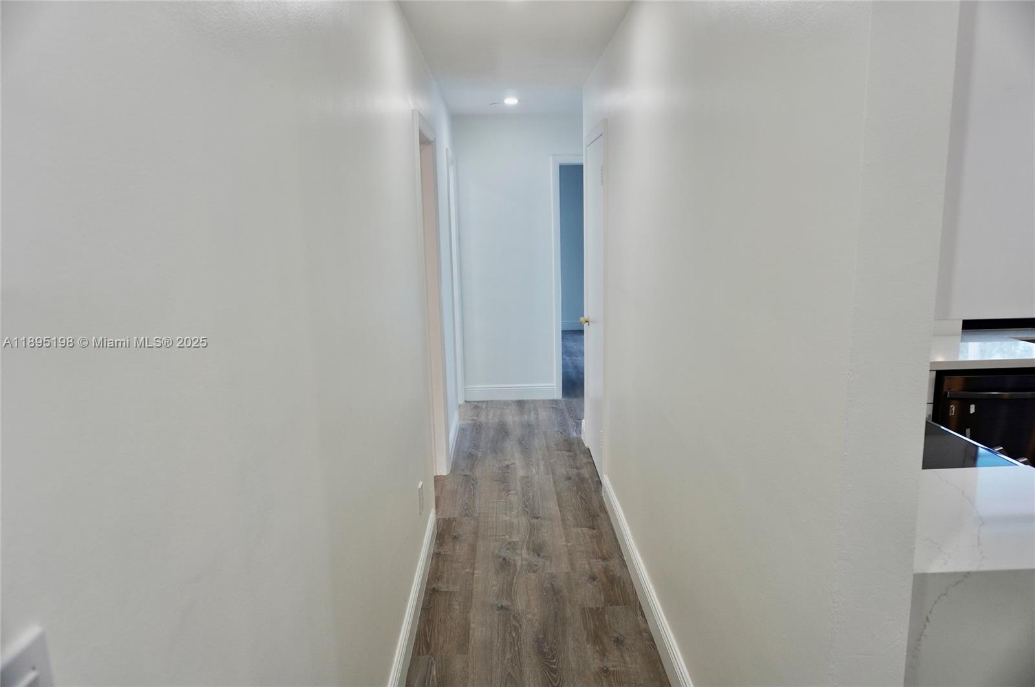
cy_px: 344
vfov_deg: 53.0
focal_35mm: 24
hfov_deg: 73.8
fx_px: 689
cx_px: 518
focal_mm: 16
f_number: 4
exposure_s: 1/40
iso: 100
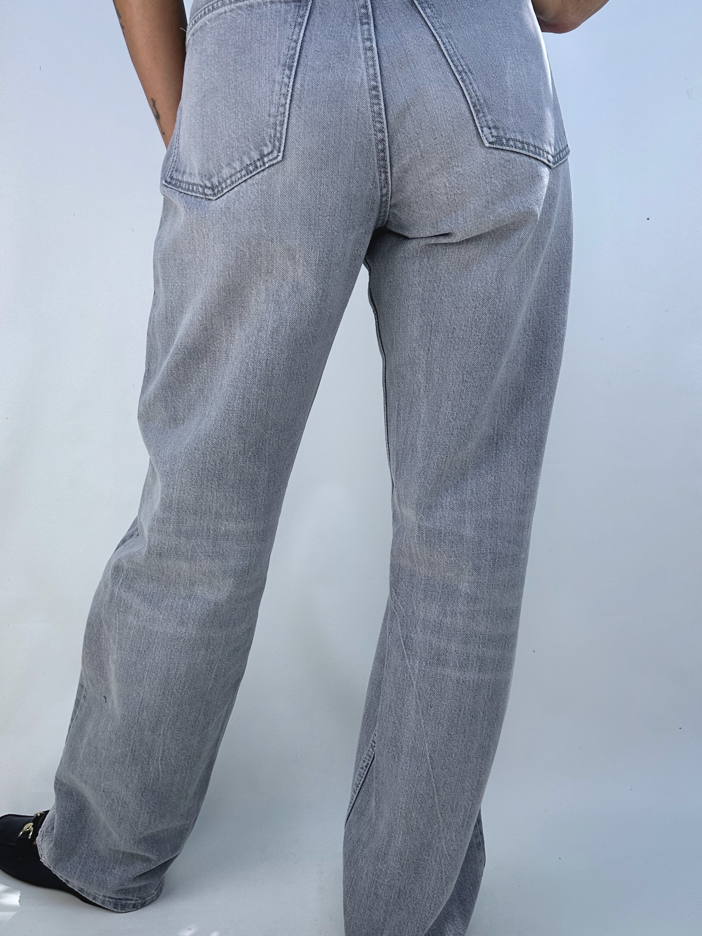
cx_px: 315
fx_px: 811
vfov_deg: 59.8
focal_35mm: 30
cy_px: 421
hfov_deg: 46.7
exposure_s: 1/999
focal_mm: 6.86
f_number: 1.78
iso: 80
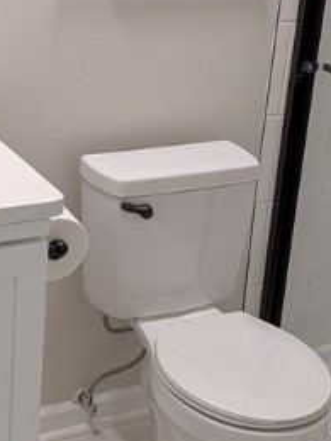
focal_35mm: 71
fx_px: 905
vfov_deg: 27.3
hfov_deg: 20.7
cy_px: 168
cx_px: 173
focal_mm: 6.9
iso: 110
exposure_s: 1/120
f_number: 1.68
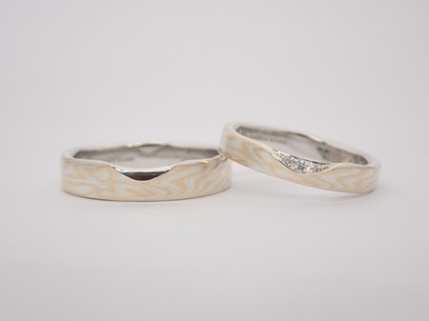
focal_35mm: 77
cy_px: 160
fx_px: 954
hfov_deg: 25.3
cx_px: 214
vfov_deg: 19.1
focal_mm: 13.65
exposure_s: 1/125
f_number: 4.1
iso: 200
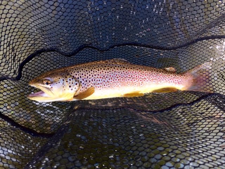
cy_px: 84
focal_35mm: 29
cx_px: 112
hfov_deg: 61.7
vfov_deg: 48.2
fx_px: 188
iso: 40
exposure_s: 1/120
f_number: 2.2
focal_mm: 4.15
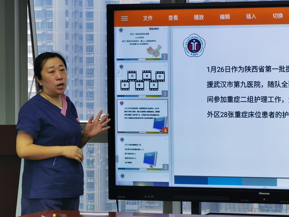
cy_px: 108
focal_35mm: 183
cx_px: 144
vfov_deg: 8.1
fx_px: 1528
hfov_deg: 10.8
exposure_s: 1/60
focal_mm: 14.46
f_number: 3.4
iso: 80
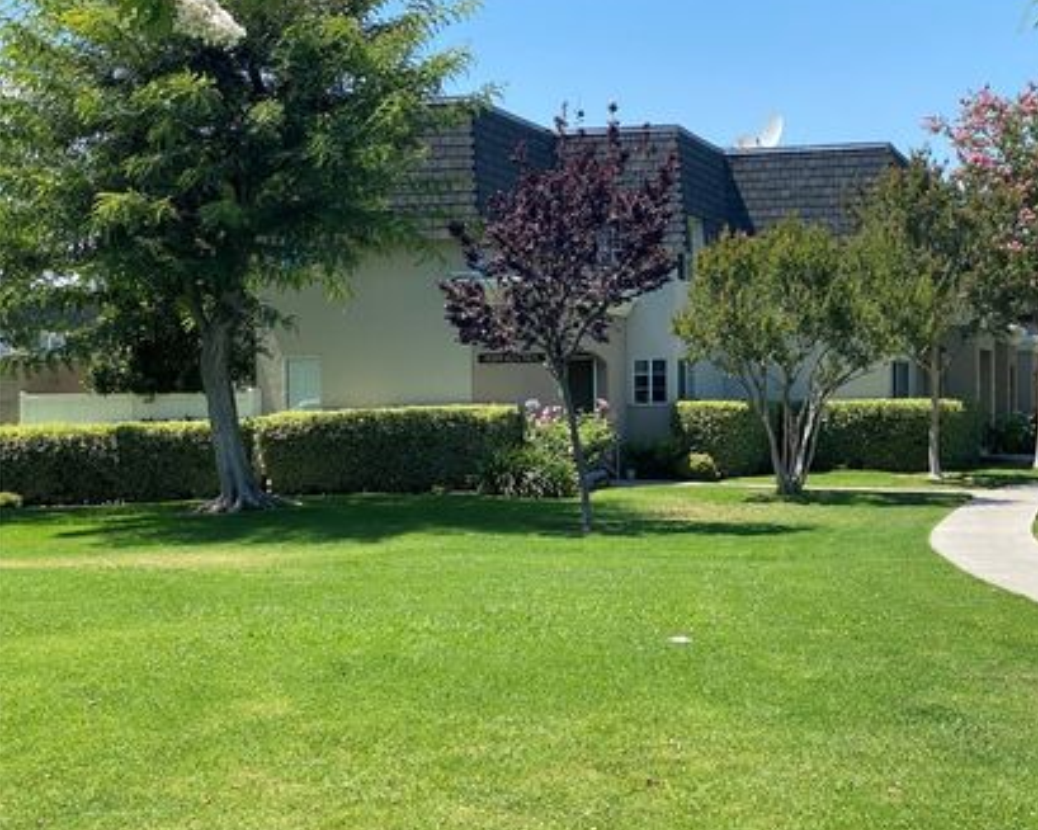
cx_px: 632
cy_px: 400
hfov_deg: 30.4
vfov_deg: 24.6
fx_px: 1904
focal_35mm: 62
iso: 20
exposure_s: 1/1043
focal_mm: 6
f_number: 2
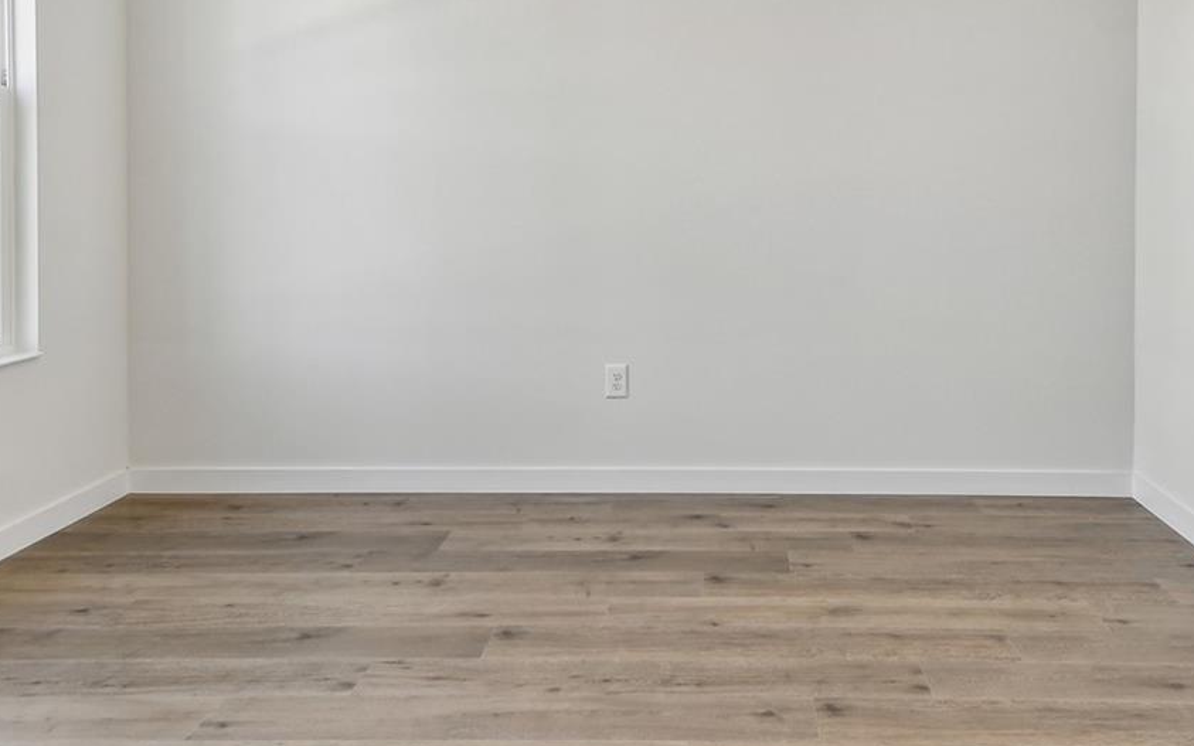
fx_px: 944
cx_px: 738
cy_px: 204
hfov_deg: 63.8
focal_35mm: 29
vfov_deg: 42.1
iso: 100
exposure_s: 1/50
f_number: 7.1
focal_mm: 10
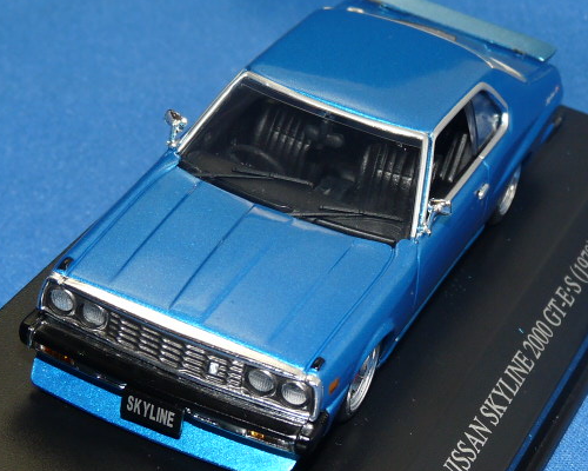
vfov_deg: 11.9
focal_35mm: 130
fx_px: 2262
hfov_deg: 14.8
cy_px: 228
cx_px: 287
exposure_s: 1/30
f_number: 4
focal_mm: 10.4
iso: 100
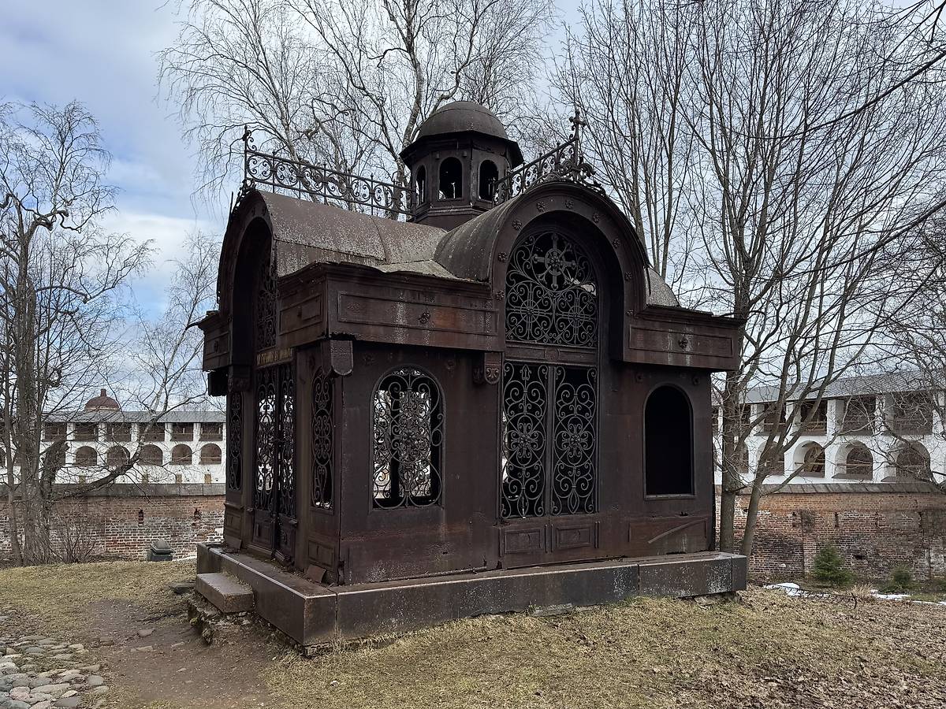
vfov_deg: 56.8
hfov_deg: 71.6
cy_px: 354
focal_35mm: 24
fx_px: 656
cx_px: 473
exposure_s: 1/2105
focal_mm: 6.76
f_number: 1.78
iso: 80
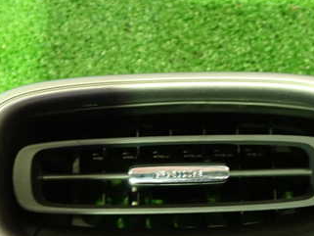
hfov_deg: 34.3
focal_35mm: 56
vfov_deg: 25.9
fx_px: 508
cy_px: 169
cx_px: 180
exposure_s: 1/25
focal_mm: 5.4
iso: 800
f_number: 2.3
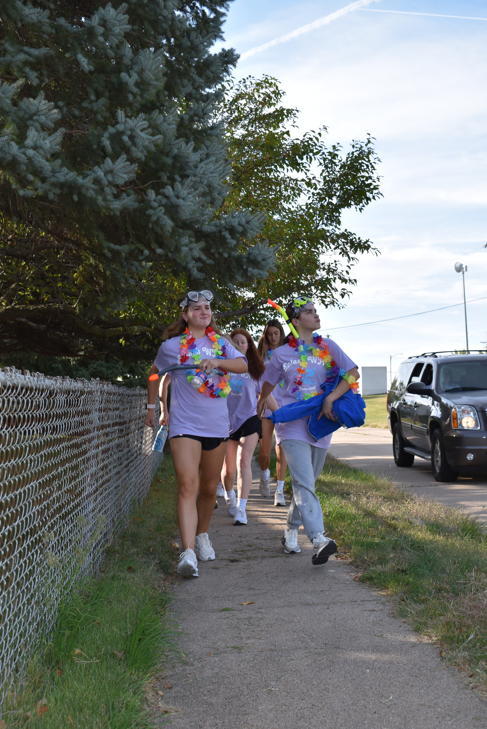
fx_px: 1065
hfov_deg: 25.8
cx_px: 244
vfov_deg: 37.8
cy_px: 364
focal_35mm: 52
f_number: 7.1
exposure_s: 1/200
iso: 100
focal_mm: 35
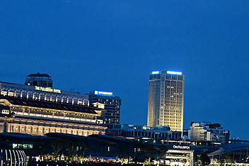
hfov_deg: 12.9
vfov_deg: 8.6
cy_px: 104
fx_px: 1099
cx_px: 187
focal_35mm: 159
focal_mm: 70
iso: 6400
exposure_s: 1/80
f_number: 4
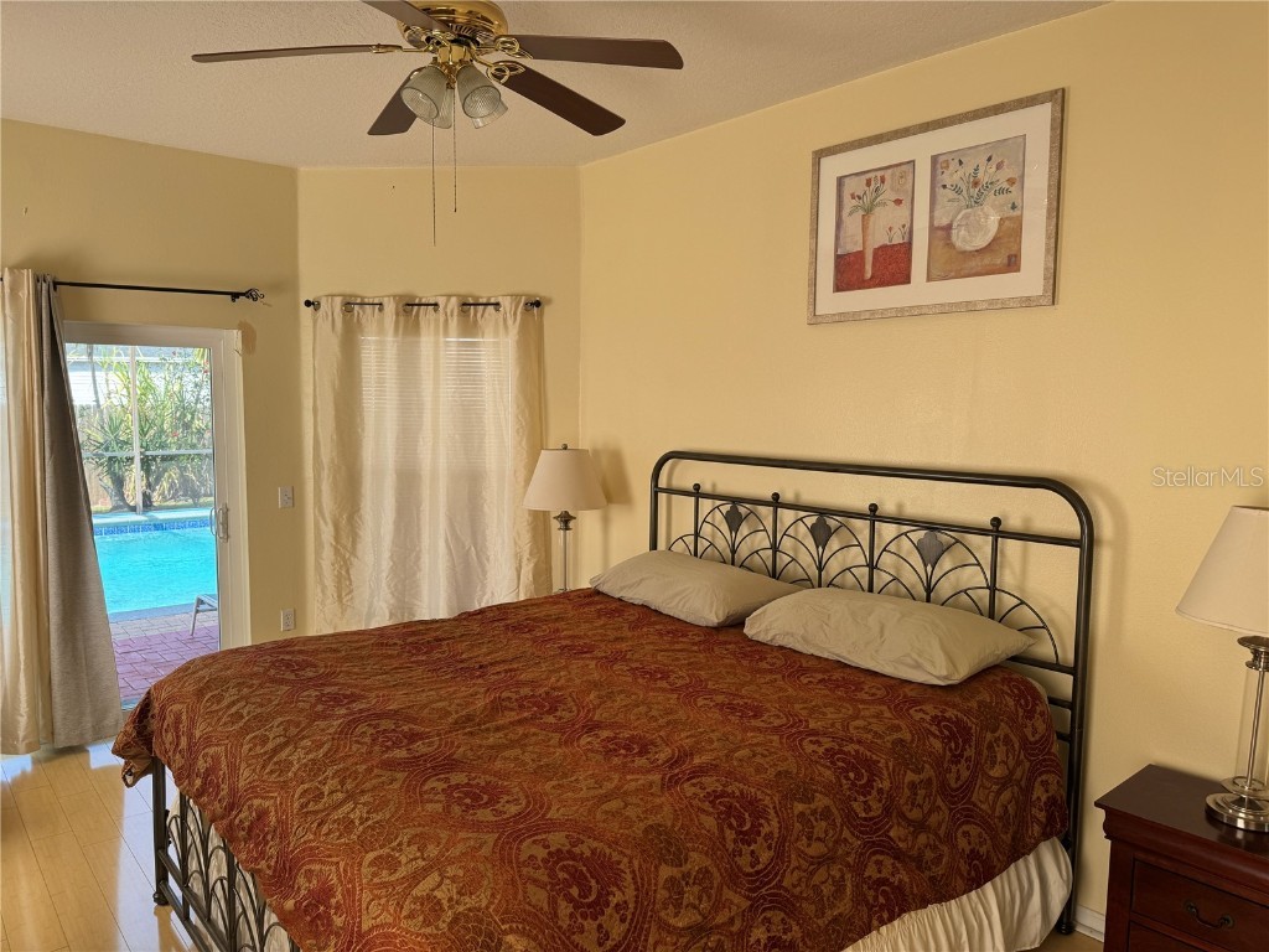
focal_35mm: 24
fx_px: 880
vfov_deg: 56.8
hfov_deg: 71.6
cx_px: 634
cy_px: 476
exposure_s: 1/121
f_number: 1.78
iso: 80
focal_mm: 6.76
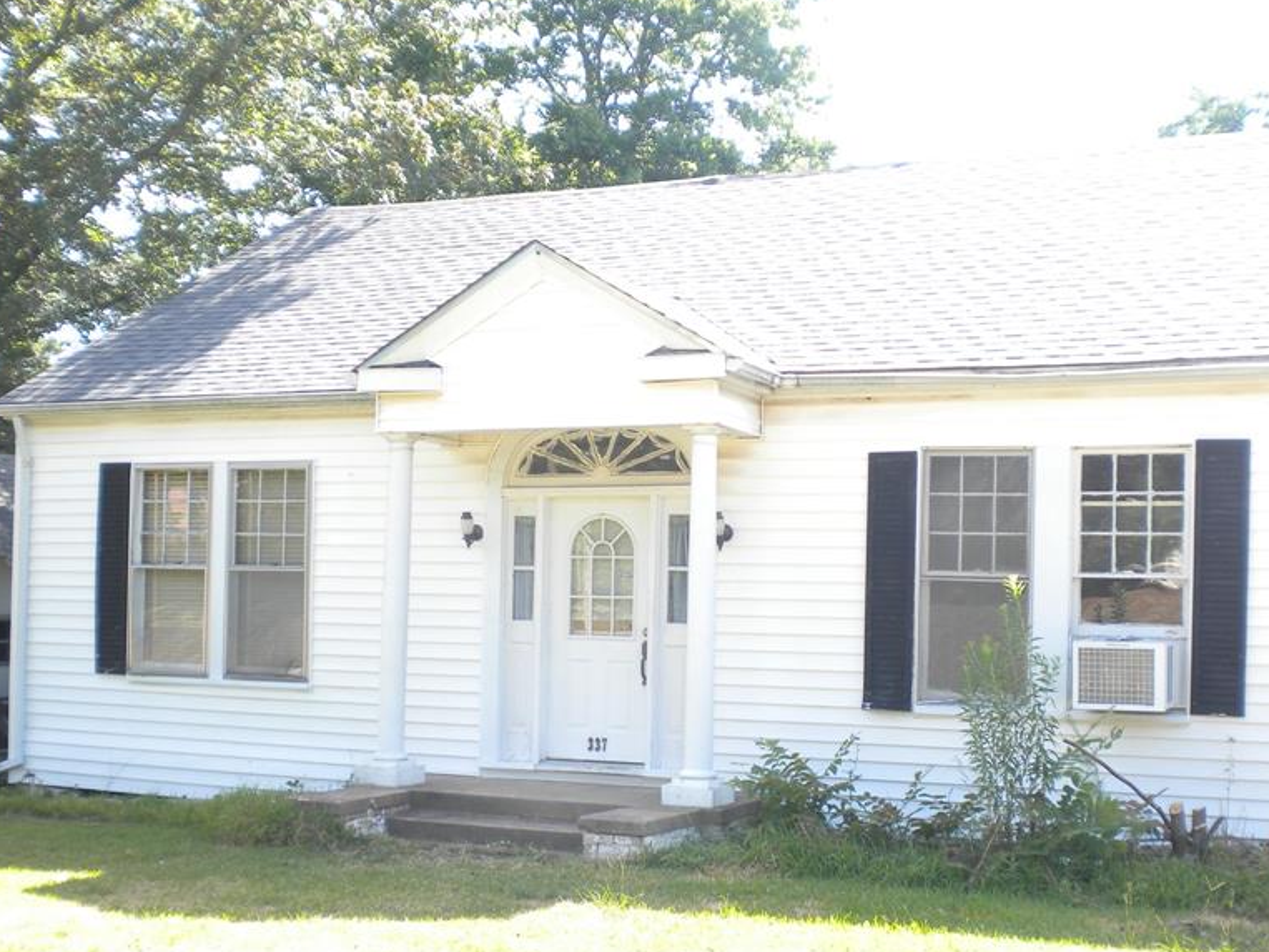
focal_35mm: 47
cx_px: 727
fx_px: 1723
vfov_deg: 30.8
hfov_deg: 40.3
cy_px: 561
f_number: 4.6
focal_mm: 6.3
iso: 80
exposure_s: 1/272
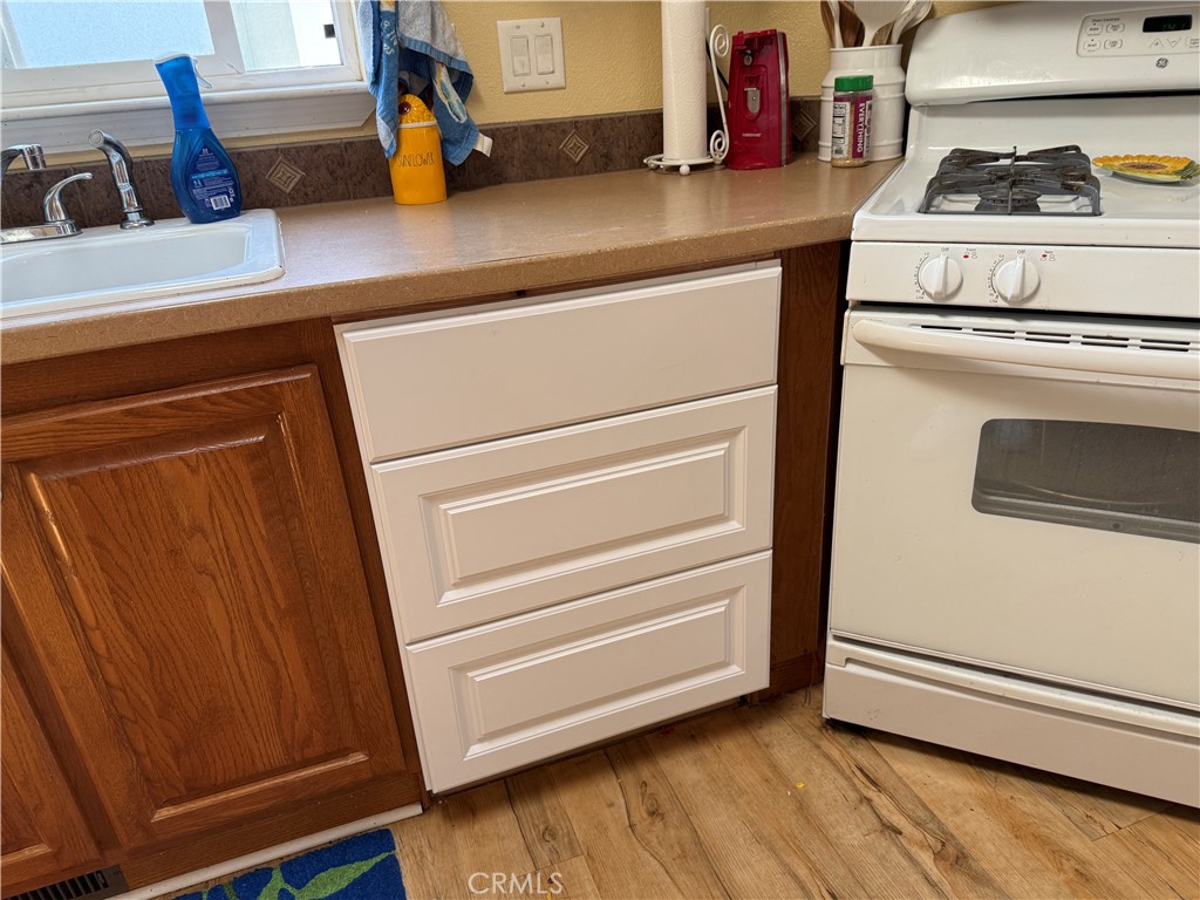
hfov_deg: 71.6
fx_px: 832
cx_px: 600
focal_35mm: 24
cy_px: 450
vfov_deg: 56.8
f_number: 1.78
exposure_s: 1/121
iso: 125
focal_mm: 6.76
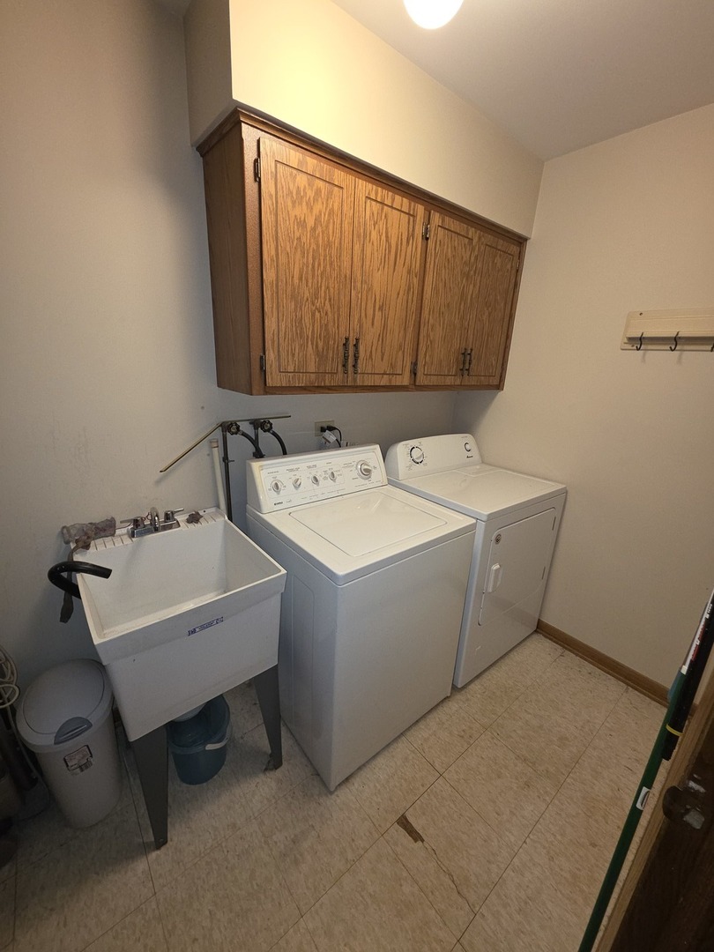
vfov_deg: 106.2
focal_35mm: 13
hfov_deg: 89.9
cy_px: 476
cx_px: 357
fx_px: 358
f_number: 1.9
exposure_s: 1/60
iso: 125
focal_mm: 2.2
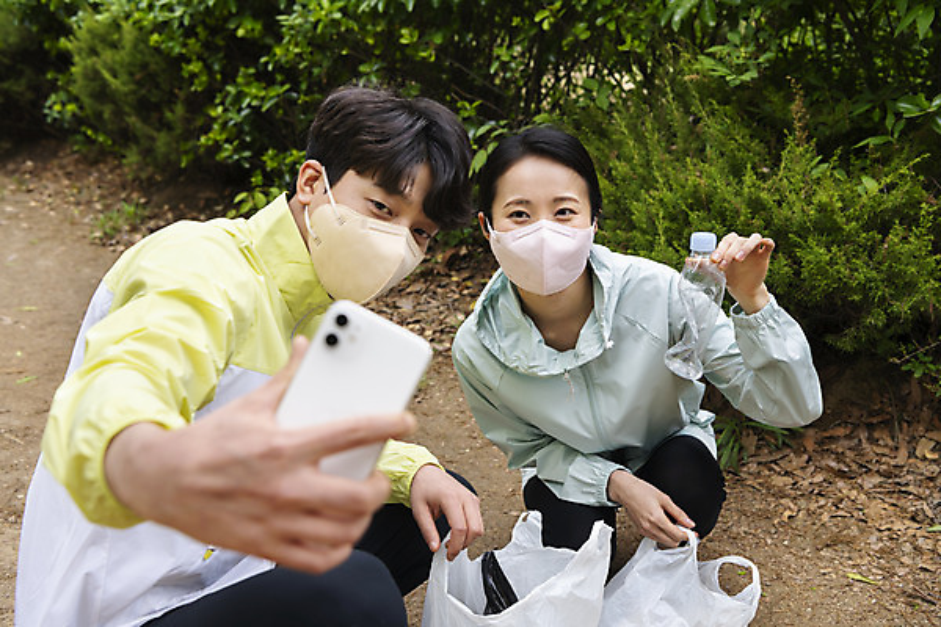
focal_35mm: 40
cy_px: 314
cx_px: 470
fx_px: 1045
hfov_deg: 48.5
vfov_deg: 33.4
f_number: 5
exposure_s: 1/125
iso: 200
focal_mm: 40
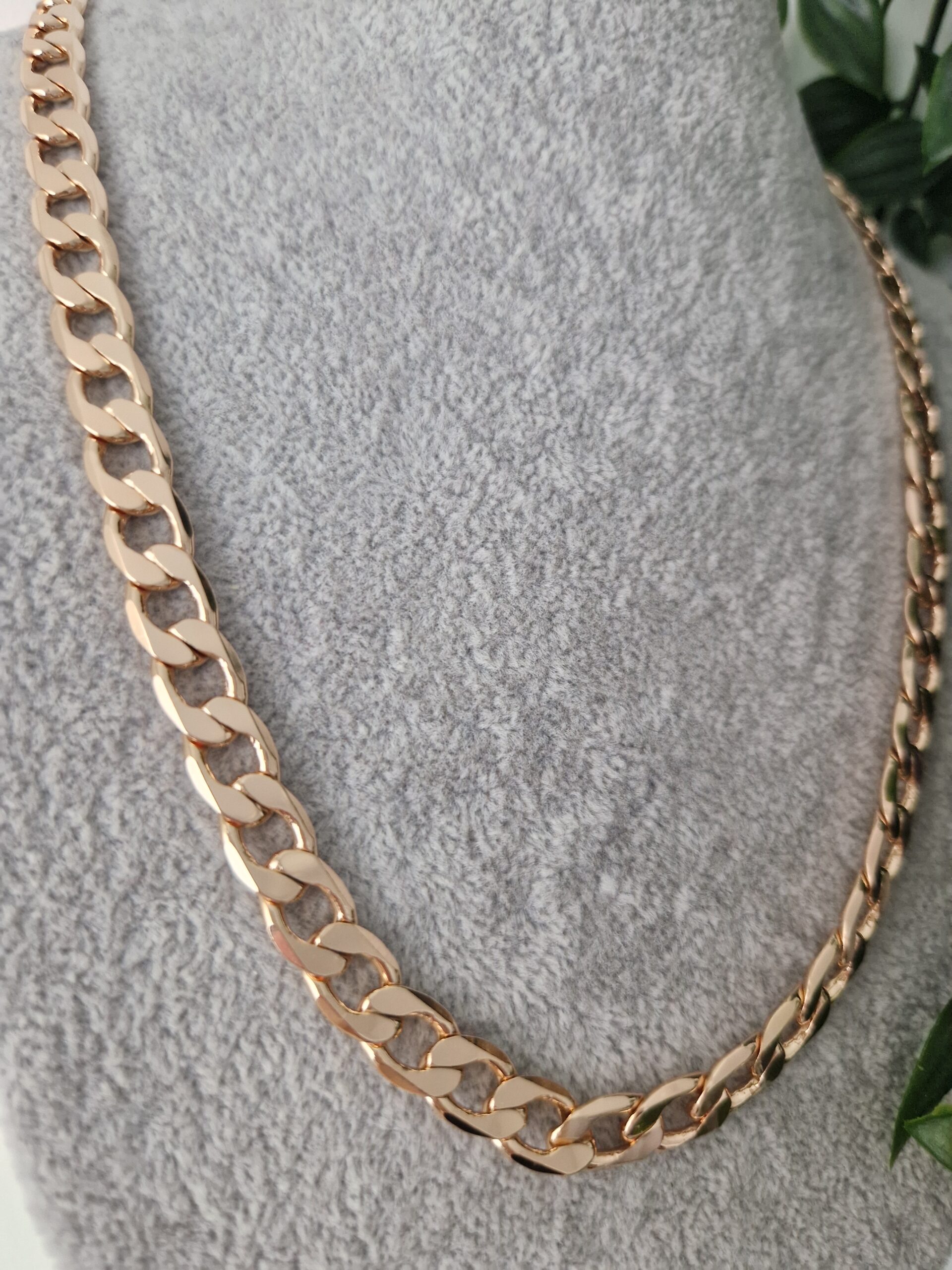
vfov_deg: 73.9
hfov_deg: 58.9
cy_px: 635
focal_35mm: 23
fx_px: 843
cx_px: 476
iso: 500
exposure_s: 1/100
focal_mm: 5.4
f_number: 1.8
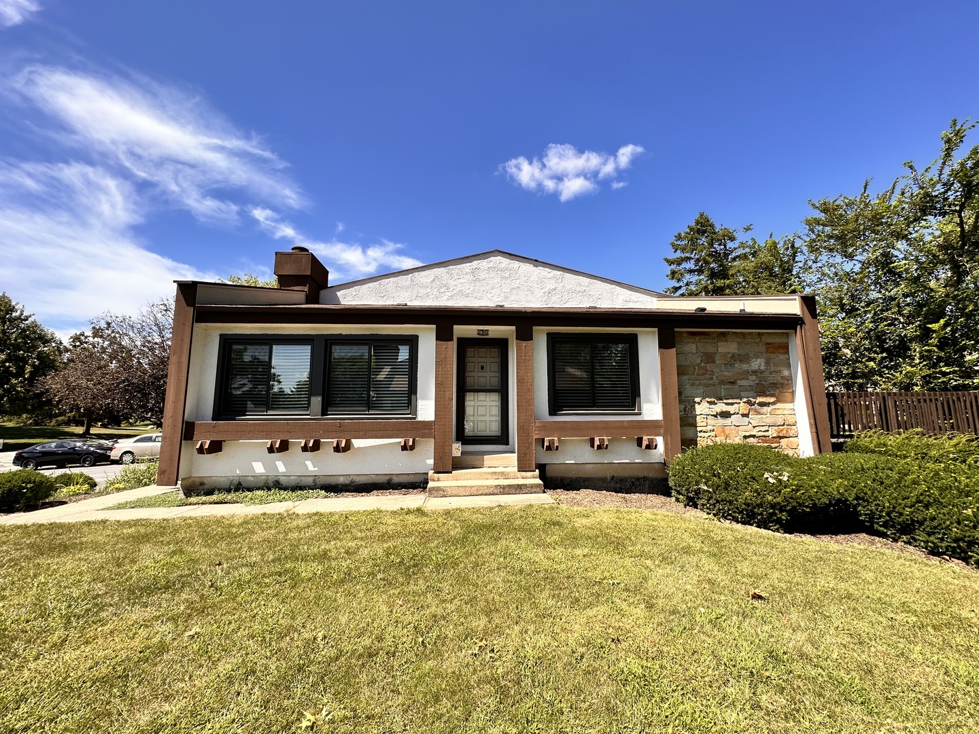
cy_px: 367
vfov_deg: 85.7
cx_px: 490
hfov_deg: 102.1
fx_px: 396
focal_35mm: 14
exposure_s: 1/979
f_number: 2.2
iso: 40
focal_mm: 2.22
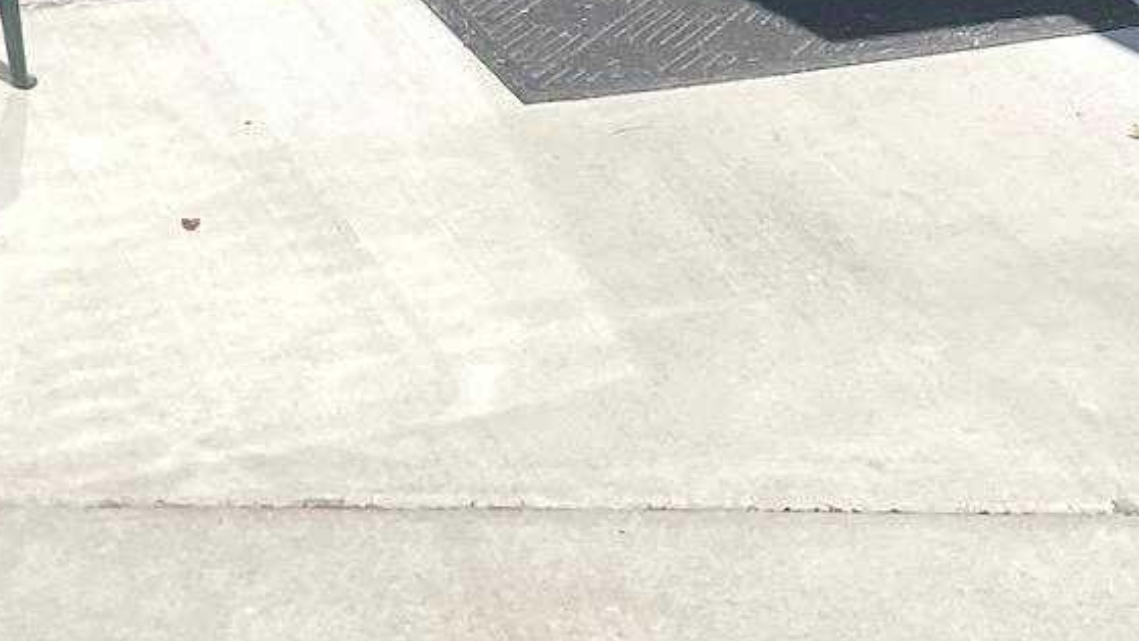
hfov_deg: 18.4
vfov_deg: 10.2
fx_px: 3504
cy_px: -288
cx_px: 755
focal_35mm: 116
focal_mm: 3
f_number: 1.8
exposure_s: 1/2667
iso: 16
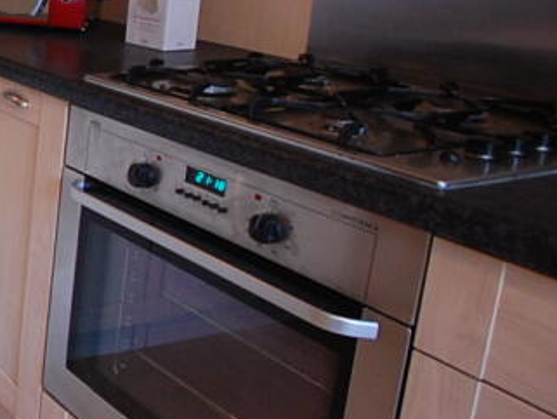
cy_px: 20
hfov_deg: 27.6
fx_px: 740
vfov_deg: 29.8
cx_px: -285
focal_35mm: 46
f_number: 4
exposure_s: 1/20
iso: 800
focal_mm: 10
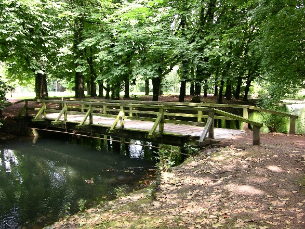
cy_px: 114
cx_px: 152
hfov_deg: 52.6
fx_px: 308
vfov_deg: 40.7
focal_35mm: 35
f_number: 3.2
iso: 50
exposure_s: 1/23.1
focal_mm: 8.9
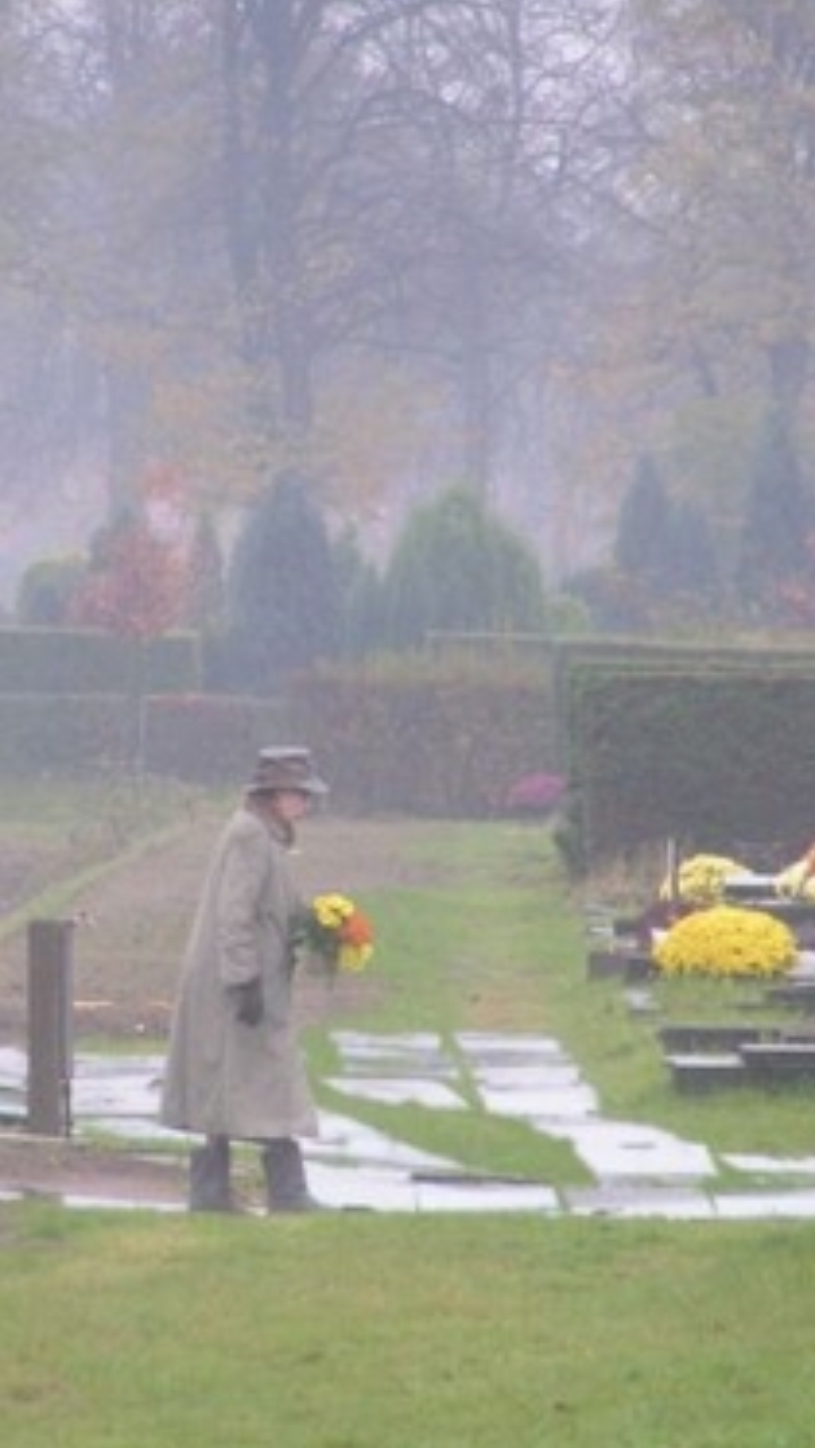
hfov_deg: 2.2
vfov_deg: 3.9
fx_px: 21308
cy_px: 724
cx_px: 345
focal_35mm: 555
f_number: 3.7
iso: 200
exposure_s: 1/200
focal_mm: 63
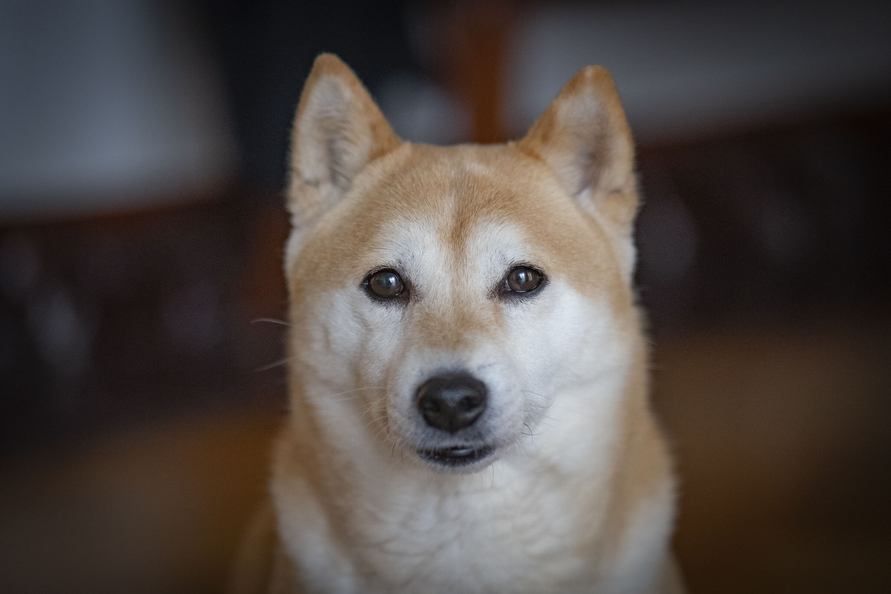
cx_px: 446
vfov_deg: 10.7
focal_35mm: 128
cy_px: 297
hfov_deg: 16.0
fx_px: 3168
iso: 2500
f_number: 1.8
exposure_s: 1/125
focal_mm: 85
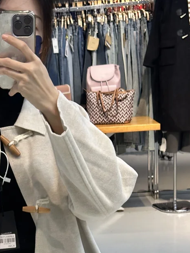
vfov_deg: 17.0
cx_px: -6
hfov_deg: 13.0
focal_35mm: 112
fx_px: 819
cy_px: 281
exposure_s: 1/100
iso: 160
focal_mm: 6.86
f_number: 1.78
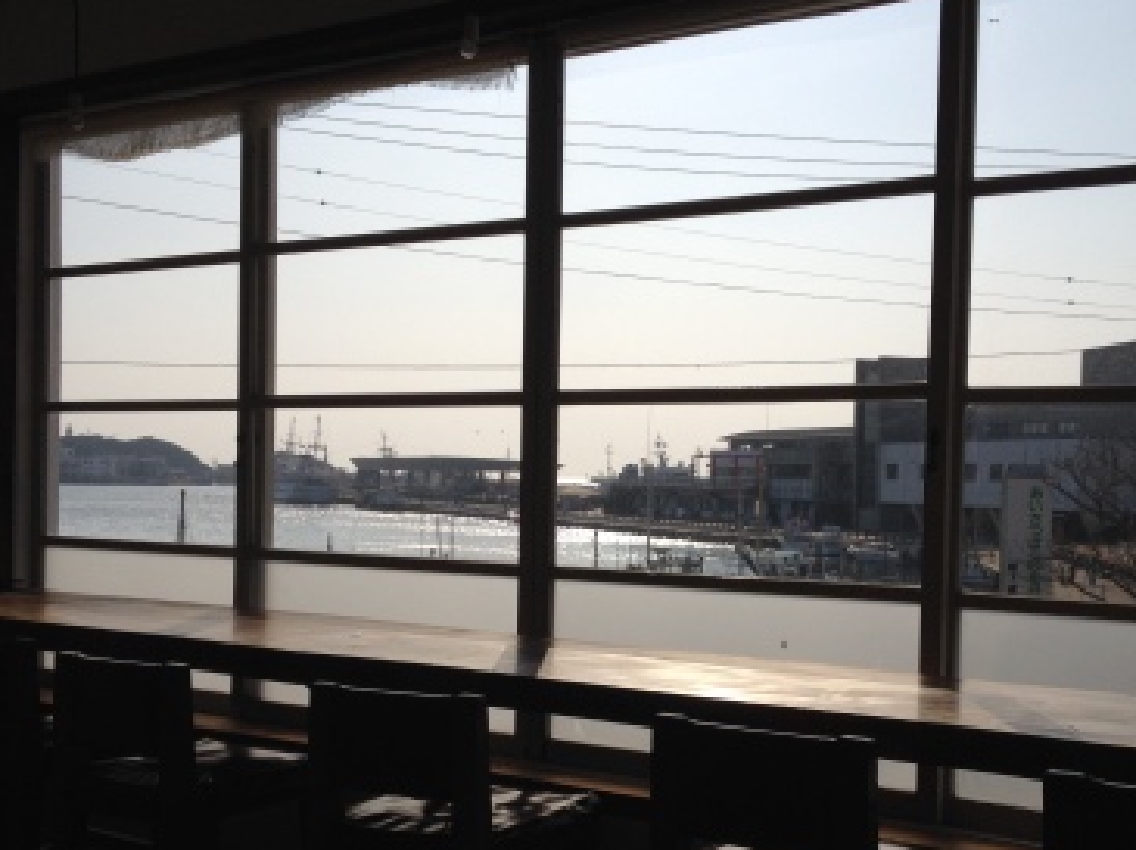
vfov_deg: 30.1
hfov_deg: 39.7
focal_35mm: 48
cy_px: 512
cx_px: 594
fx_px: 1574
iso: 50
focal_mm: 4.28
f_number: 2.4
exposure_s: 1/5525
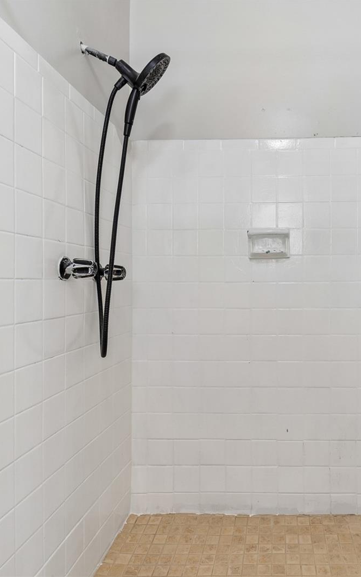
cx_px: 268
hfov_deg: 51.0
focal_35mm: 23
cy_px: 288
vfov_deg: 77.1
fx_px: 362
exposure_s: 1/10
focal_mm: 10
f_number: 7.1
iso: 100
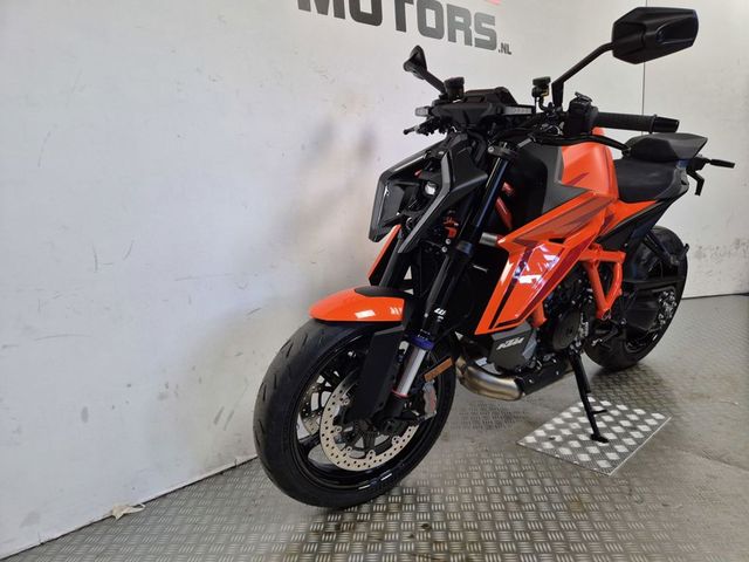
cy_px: 281
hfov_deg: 73.9
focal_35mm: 23
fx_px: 498
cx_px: 374
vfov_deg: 58.9
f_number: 1.8
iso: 250
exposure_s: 1/100
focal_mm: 5.4
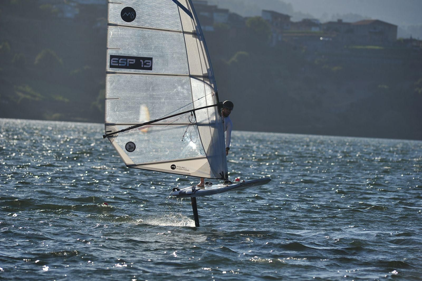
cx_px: 211
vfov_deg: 4.6
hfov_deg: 6.9
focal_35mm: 300
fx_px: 3515
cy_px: 140
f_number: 5
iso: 125
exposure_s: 1/1250
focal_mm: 300
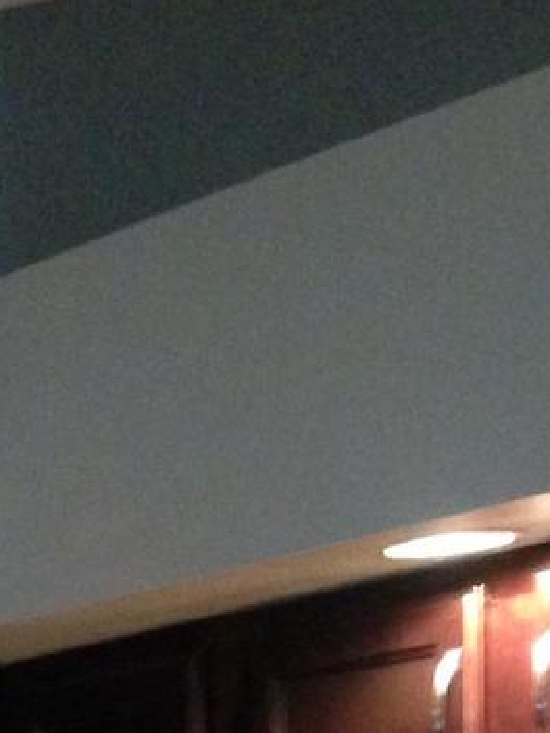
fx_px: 2816
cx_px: -285
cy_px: 1472
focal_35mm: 133
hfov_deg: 10.7
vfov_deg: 12.9
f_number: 2.4
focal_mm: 4.12
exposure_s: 1/16
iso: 500
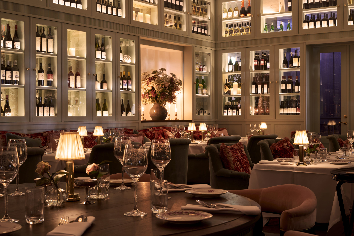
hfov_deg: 35.6
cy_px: 118
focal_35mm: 56
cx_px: 178
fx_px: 551
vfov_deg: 24.2
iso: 100
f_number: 11
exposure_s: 15
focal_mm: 55
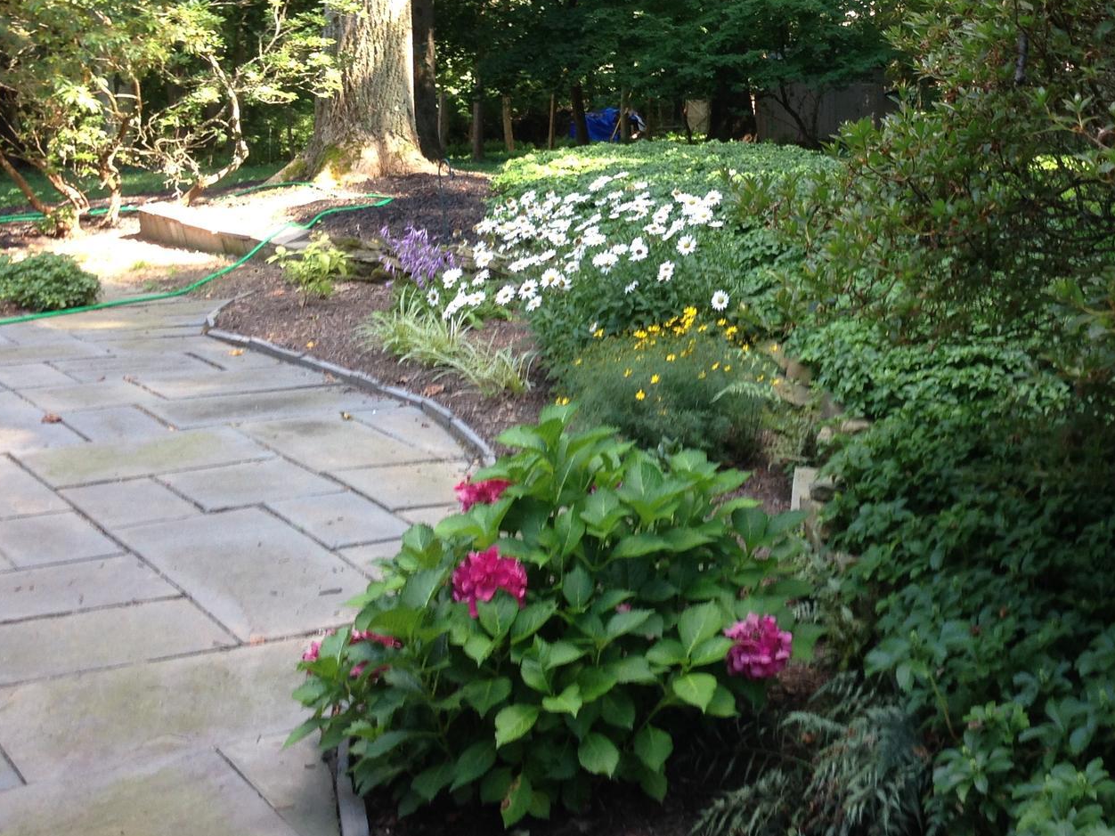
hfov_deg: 35.1
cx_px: 763
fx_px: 1739
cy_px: 244
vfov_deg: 26.8
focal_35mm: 54
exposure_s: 1/60
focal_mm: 4.12
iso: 50
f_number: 2.4
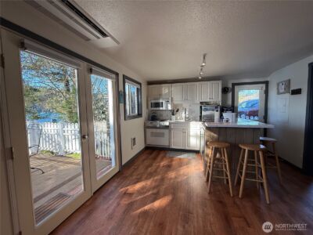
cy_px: 118
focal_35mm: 14
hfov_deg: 102.1
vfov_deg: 85.7
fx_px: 127
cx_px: 156
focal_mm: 2.22
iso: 64
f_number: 2.2
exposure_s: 1/134
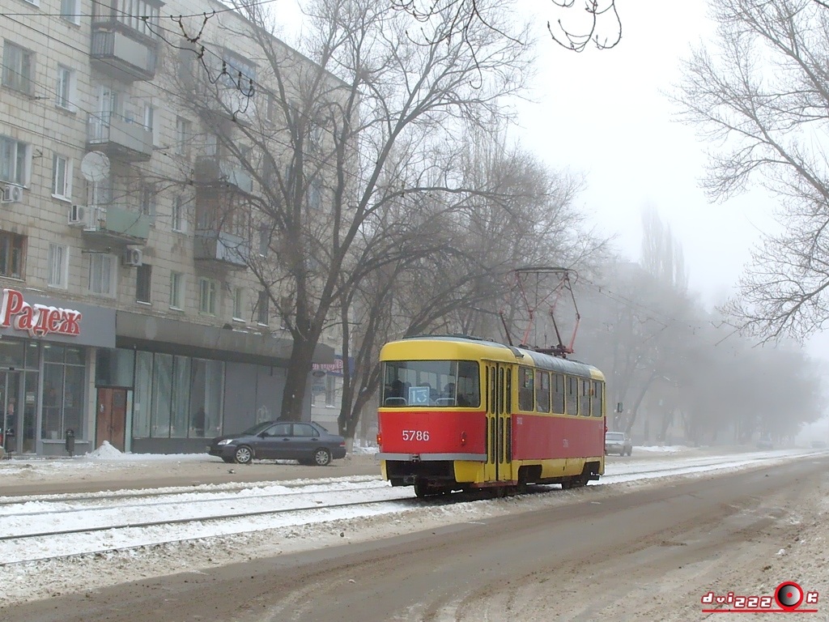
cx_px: 414
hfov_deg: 52.6
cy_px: 311
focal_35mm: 35
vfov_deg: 40.7
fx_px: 838
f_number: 4.8
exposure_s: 1/180
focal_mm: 7.8
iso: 80
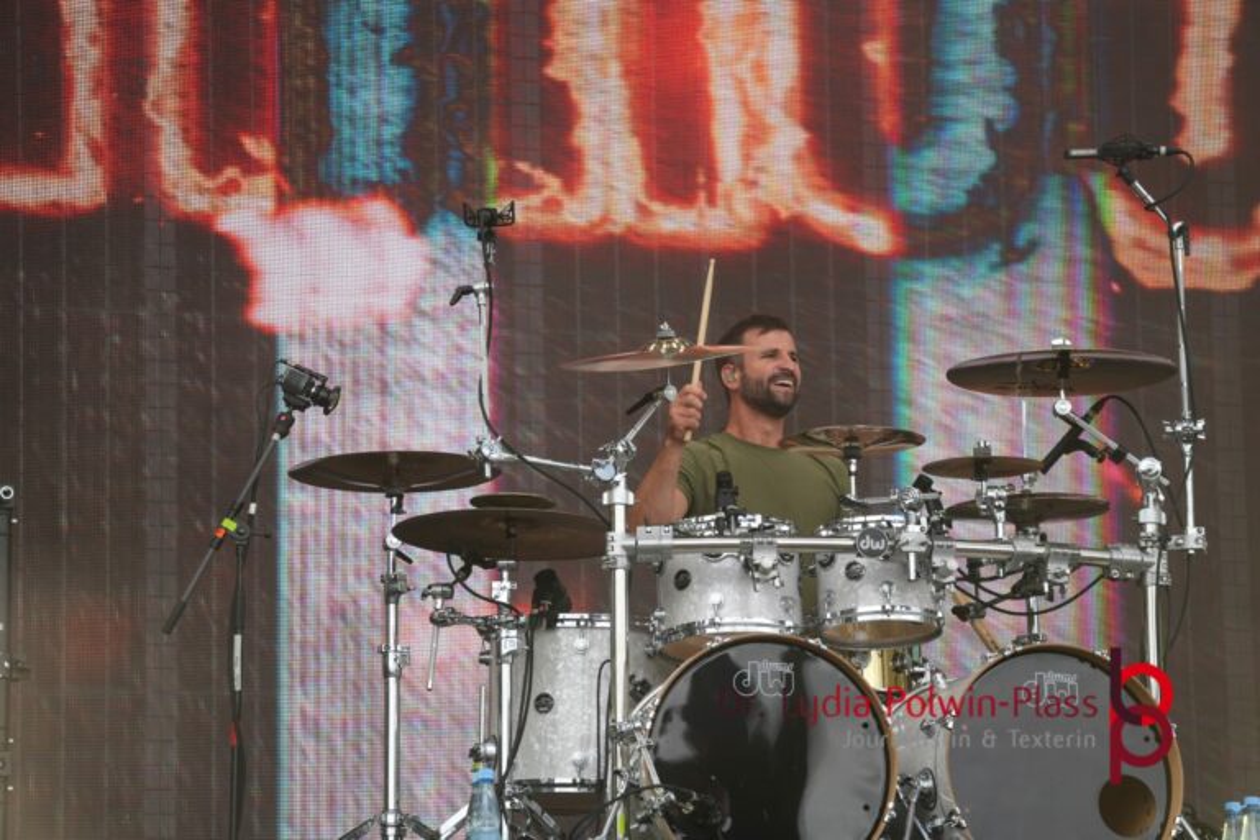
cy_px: 420
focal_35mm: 159
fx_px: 5565
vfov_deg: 8.6
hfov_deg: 12.9
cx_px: 630
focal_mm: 106
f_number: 5.6
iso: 125
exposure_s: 1/200
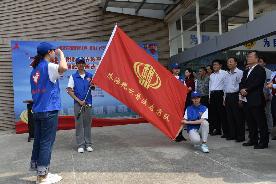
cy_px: 92
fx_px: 215
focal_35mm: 28
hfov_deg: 65.5
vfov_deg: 46.4
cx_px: 138
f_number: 8
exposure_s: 1/250
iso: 220
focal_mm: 28
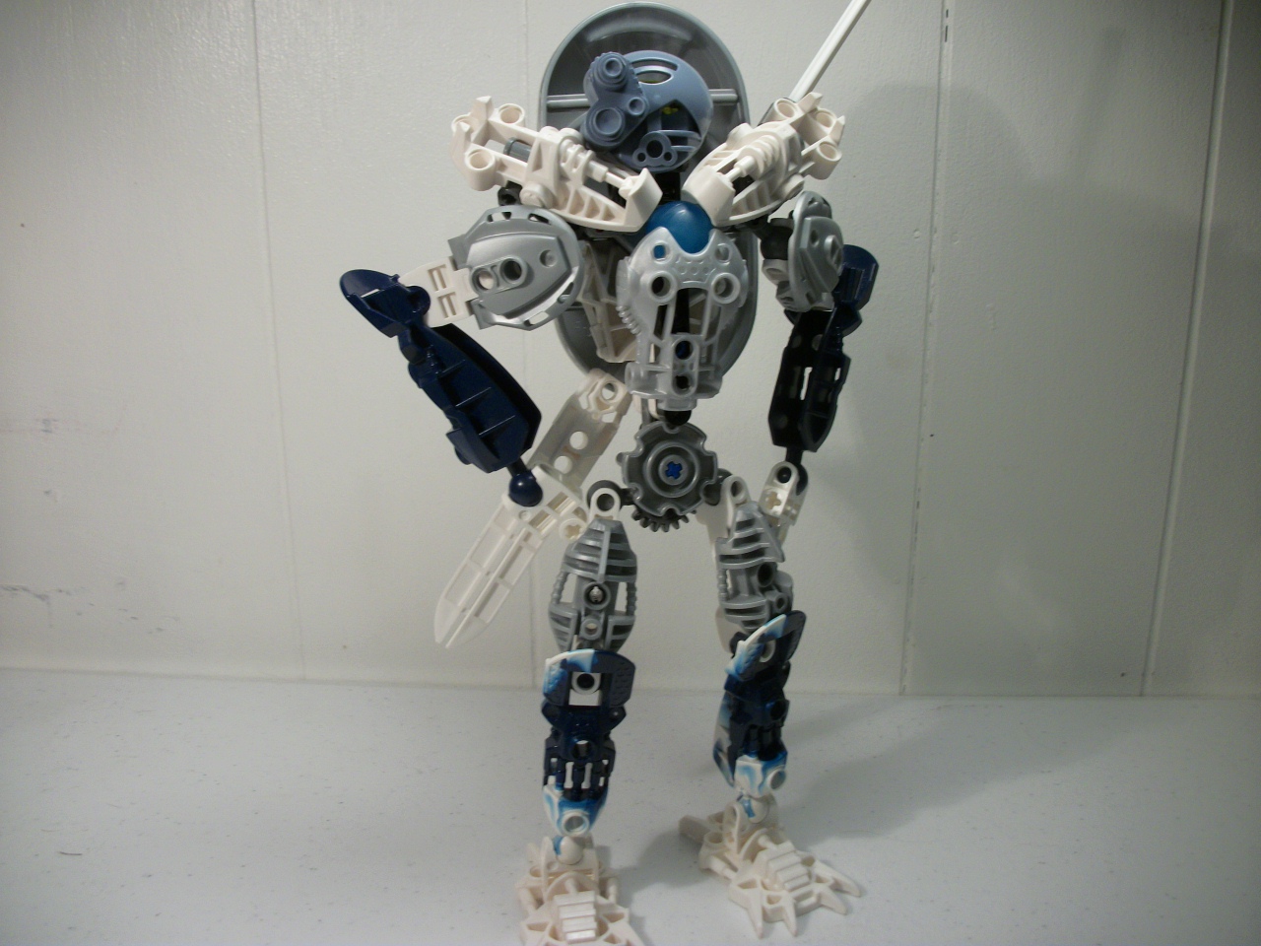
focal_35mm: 32
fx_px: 1166
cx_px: 630
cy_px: 473
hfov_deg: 56.8
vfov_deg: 44.2
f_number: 2.9
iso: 80
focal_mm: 5.7
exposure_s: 1/60
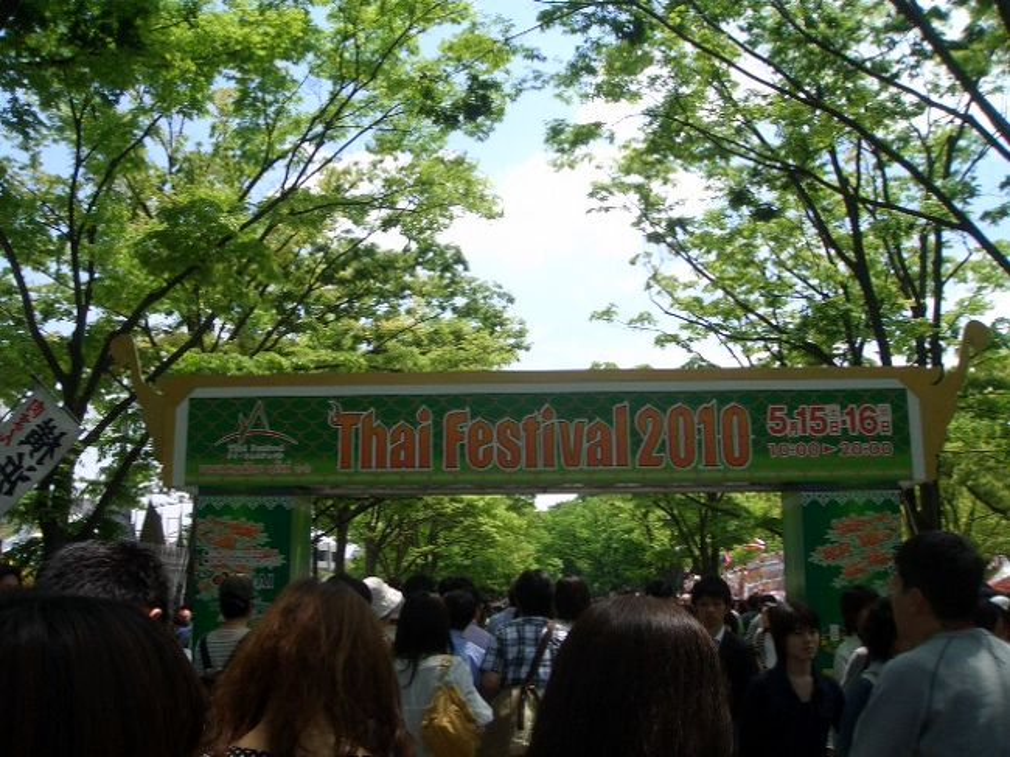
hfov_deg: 51.4
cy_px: 378
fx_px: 1050
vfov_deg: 39.6
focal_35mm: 36
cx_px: 505
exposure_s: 1/400
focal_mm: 4.8
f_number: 4
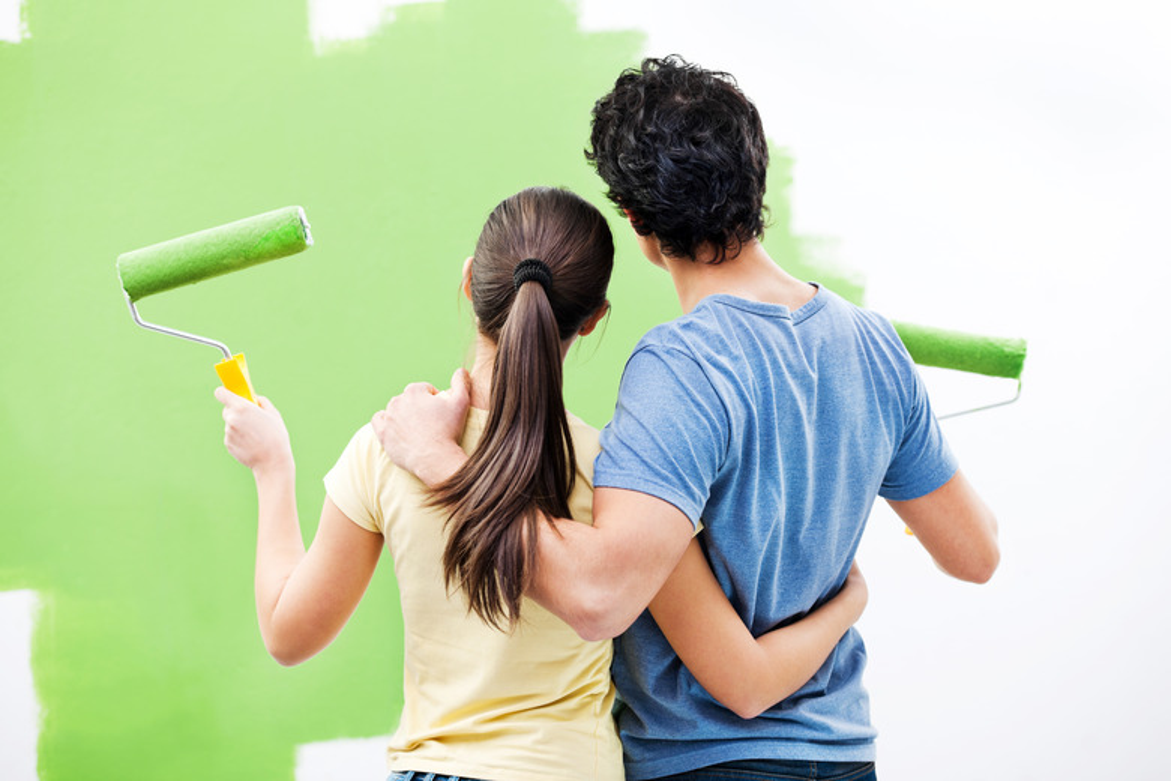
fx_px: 2927
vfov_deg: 15.2
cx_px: 586
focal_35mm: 90
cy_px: 390
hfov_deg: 22.6
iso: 200
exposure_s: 1/200
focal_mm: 90
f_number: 4
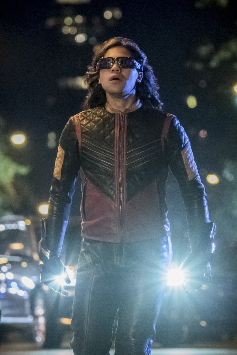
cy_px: 178
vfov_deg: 9.8
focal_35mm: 210
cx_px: 118
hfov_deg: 6.5
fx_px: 2074
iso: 8000
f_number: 4
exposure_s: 1/250
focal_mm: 140
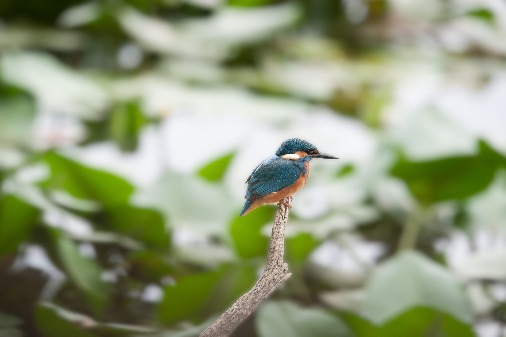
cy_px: 168
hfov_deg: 5.2
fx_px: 5619
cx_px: 253
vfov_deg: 3.4
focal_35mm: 400
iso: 2500
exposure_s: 1/800
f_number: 8
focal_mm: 400
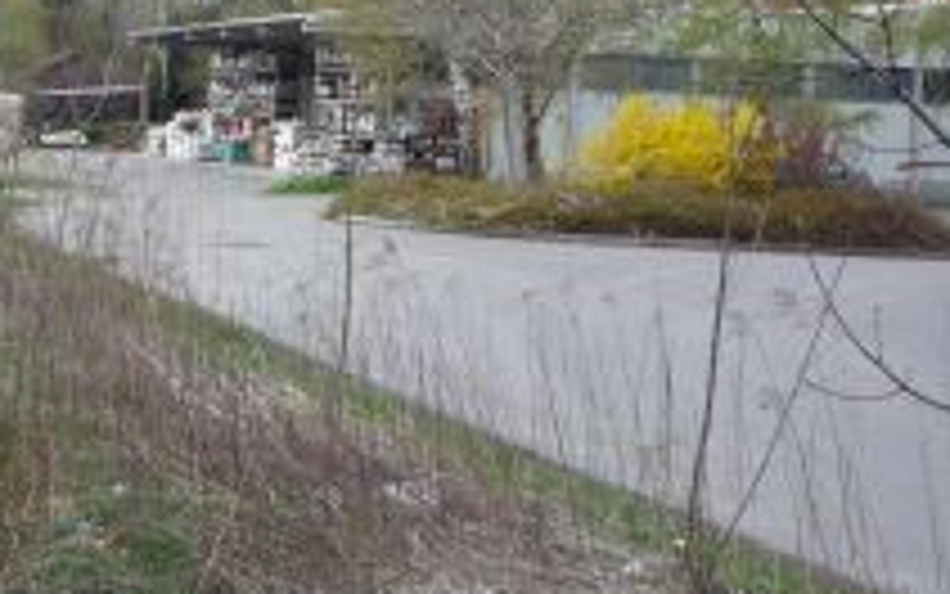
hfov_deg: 26.3
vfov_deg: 16.8
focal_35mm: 77
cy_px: 104
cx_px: 198
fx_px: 1994
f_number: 4
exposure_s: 1/160
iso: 100
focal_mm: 5.2
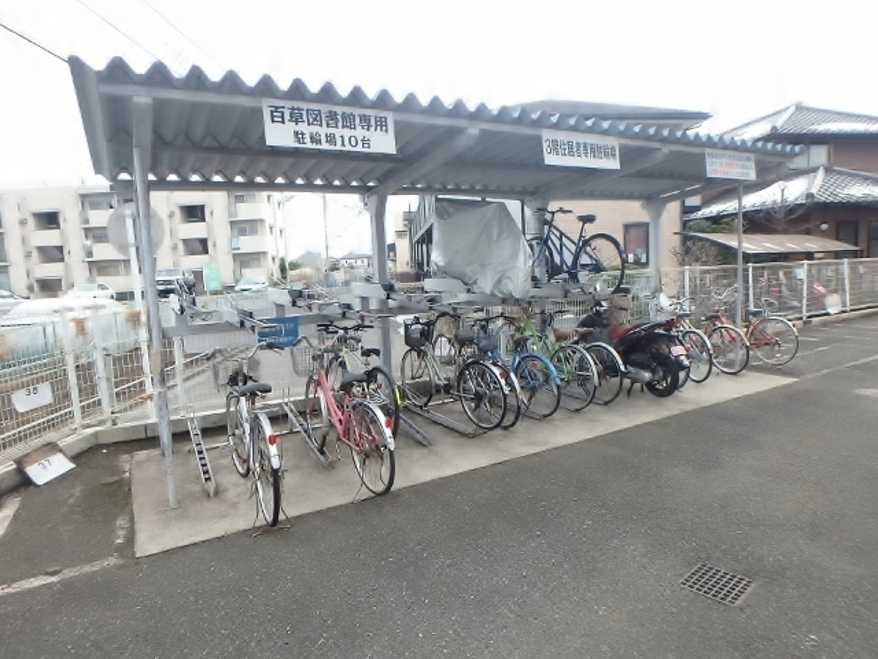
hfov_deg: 79.0
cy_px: 330
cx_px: 439
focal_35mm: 21
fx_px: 533
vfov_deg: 63.4
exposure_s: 1/250
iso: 125
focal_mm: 3.7
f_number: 3.5
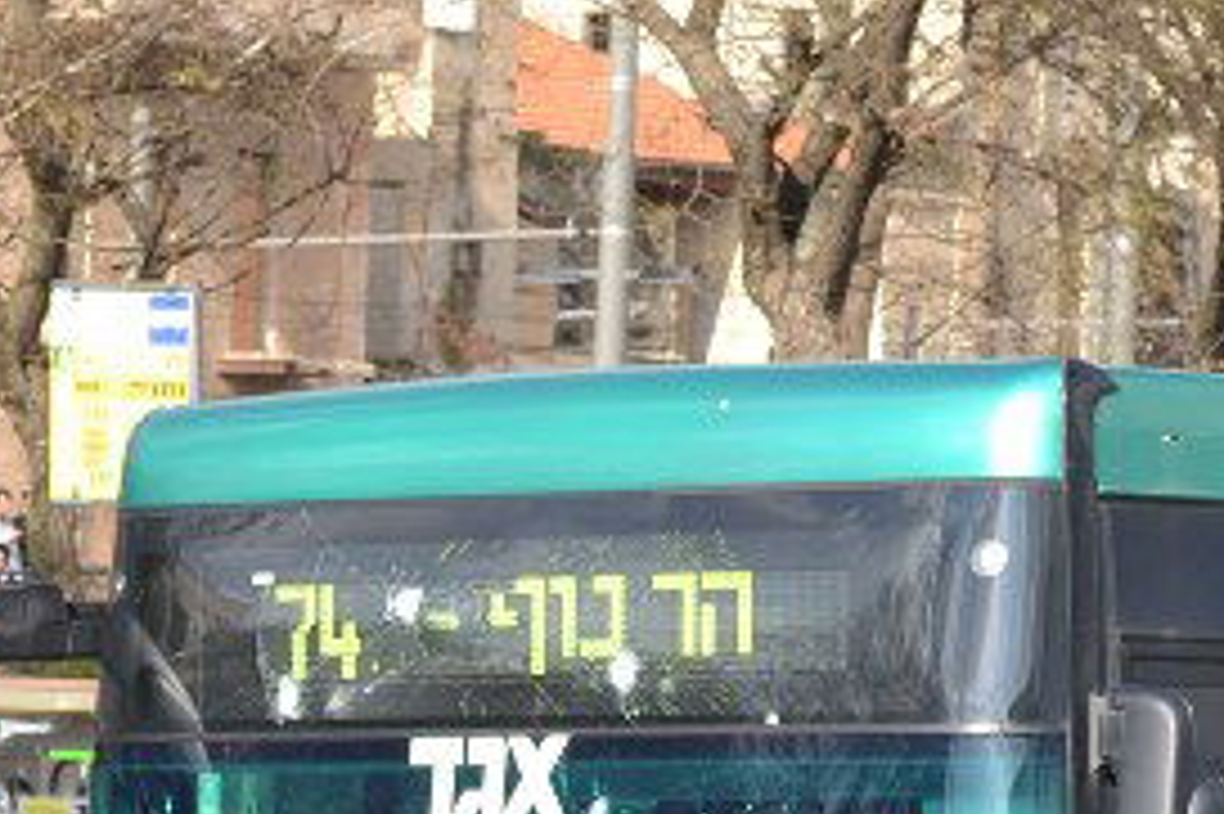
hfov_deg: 8.4
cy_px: 1122
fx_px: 8239
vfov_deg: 5.6
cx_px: -63
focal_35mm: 242
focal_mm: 55
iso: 400
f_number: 9
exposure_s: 1/500
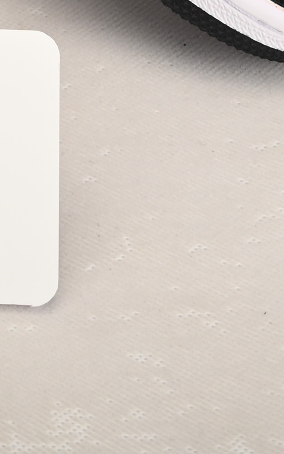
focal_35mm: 294
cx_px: -513
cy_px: -492
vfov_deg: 6.9
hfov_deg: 4.3
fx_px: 3640
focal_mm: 45
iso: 100
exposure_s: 1/200
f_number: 11
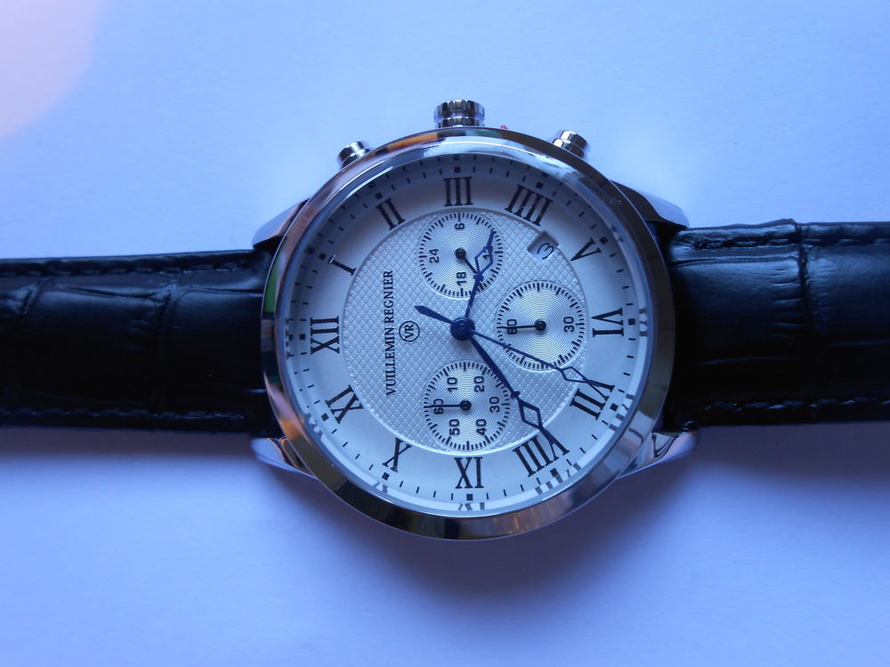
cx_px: 445
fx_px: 668
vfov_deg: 53.1
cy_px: 334
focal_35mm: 26
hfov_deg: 67.3
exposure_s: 1/30
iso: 160
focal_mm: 4.6
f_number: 3.5
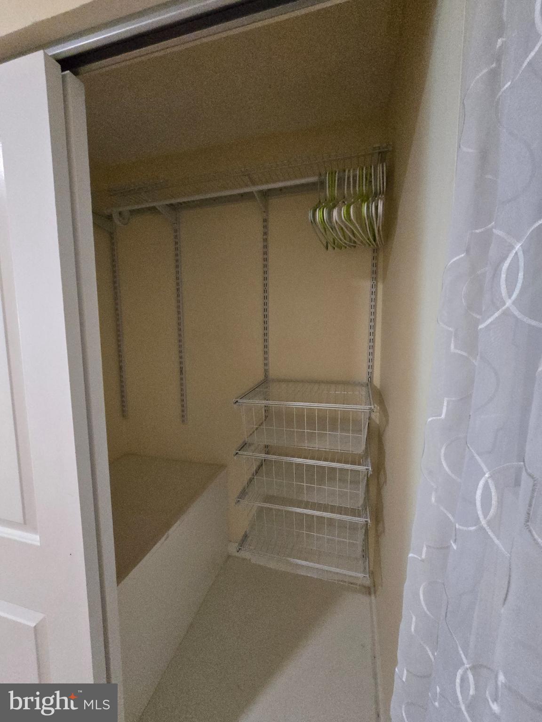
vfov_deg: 106.2
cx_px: 271
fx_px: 271
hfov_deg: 89.9
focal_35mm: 13
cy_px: 361
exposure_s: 1/60
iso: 1250
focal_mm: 2.2
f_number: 2.2
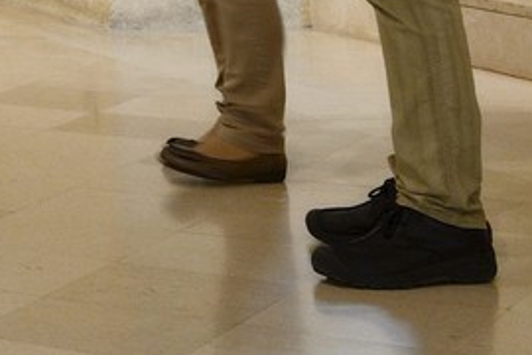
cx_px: -912
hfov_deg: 11.0
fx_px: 2098
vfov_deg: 8.3
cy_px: -661
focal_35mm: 142
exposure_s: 1/15
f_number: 7.1
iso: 800
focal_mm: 24
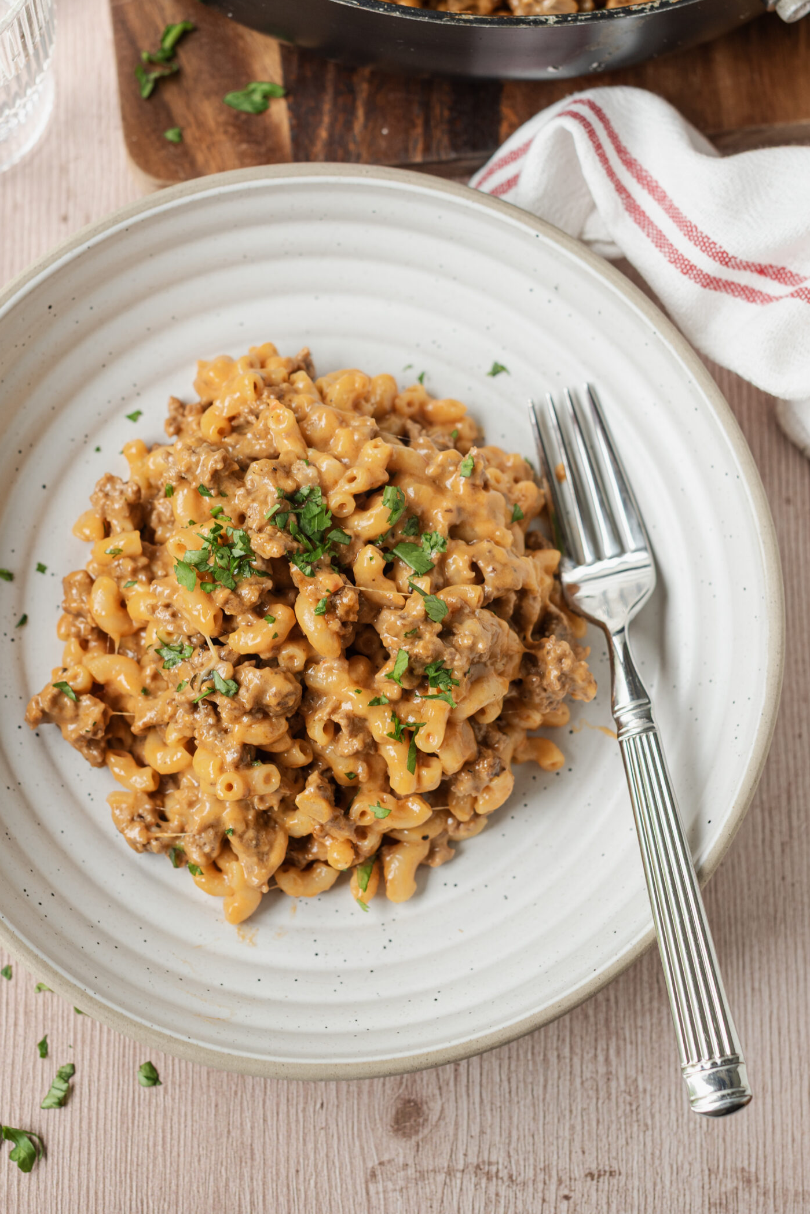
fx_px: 2058
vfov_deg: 32.8
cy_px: 482
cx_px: 319
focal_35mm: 61
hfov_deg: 22.2
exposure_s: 1/15
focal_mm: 50
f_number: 4.5
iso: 200
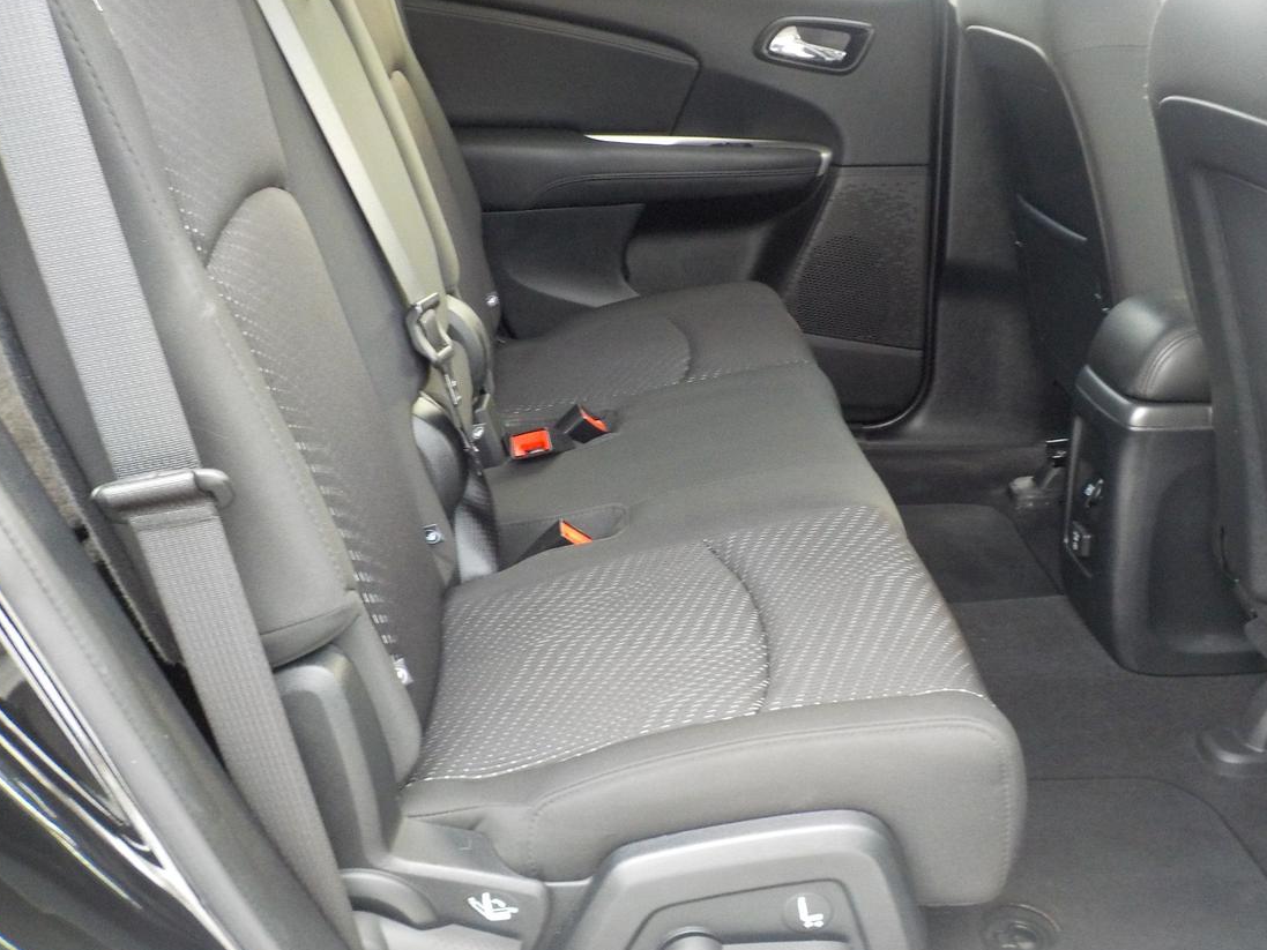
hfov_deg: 52.5
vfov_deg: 40.7
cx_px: 703
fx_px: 1281
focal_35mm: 35
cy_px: 469
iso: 320
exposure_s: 1/30
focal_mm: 4.1
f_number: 3.3
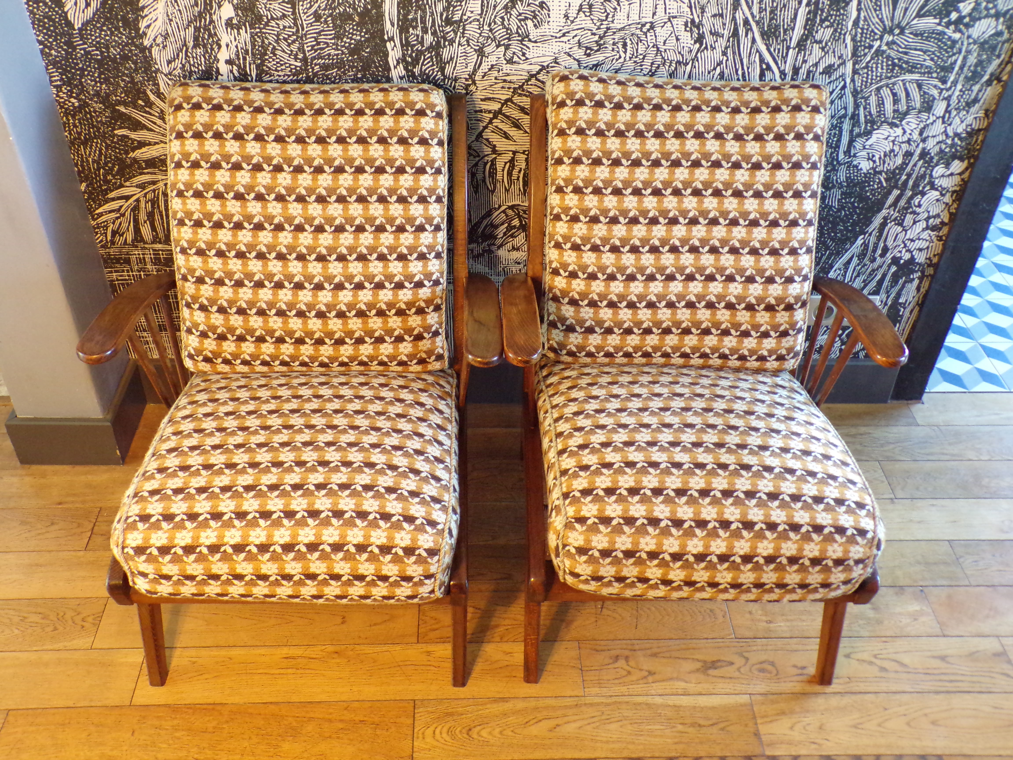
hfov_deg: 56.8
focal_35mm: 32
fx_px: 936
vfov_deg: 44.2
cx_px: 506
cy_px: 380
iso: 400
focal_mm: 5.8
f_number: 3.2
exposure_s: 1/12
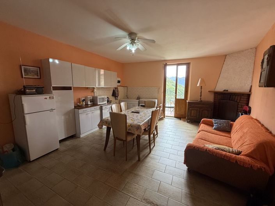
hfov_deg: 102.1
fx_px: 111
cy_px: 103
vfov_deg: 85.6
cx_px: 138
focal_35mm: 14
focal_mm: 2.22
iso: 200
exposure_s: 1/100
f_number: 2.2
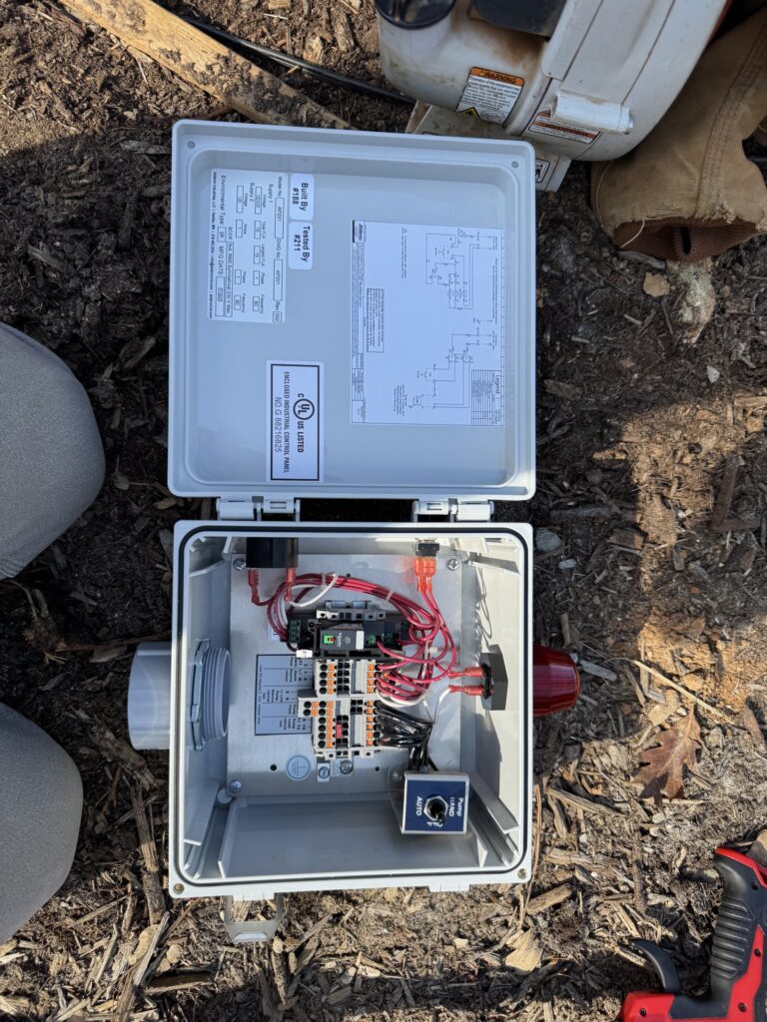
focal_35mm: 24
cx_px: 384
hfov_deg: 56.8
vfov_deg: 71.6
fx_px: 709
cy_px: 511
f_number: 1.78
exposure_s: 1/1238
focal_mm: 6.76
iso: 80
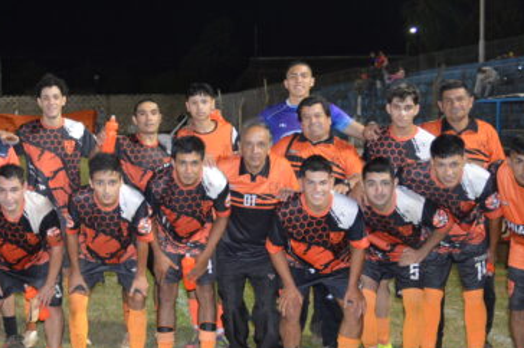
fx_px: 829
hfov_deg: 33.7
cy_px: 205
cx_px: 81
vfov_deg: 23.7
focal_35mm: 57
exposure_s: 1/60
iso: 1000
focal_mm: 18
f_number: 3.5
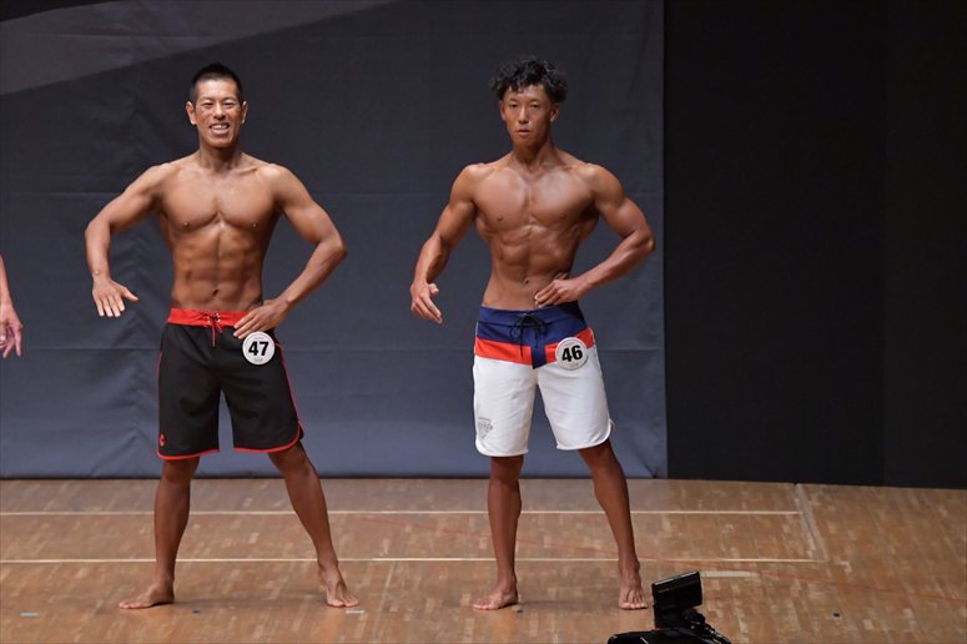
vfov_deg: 5.1
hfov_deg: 7.6
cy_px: 322
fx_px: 7249
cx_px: 484
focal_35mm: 270
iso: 6400
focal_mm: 180
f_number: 5.6
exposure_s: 1/400
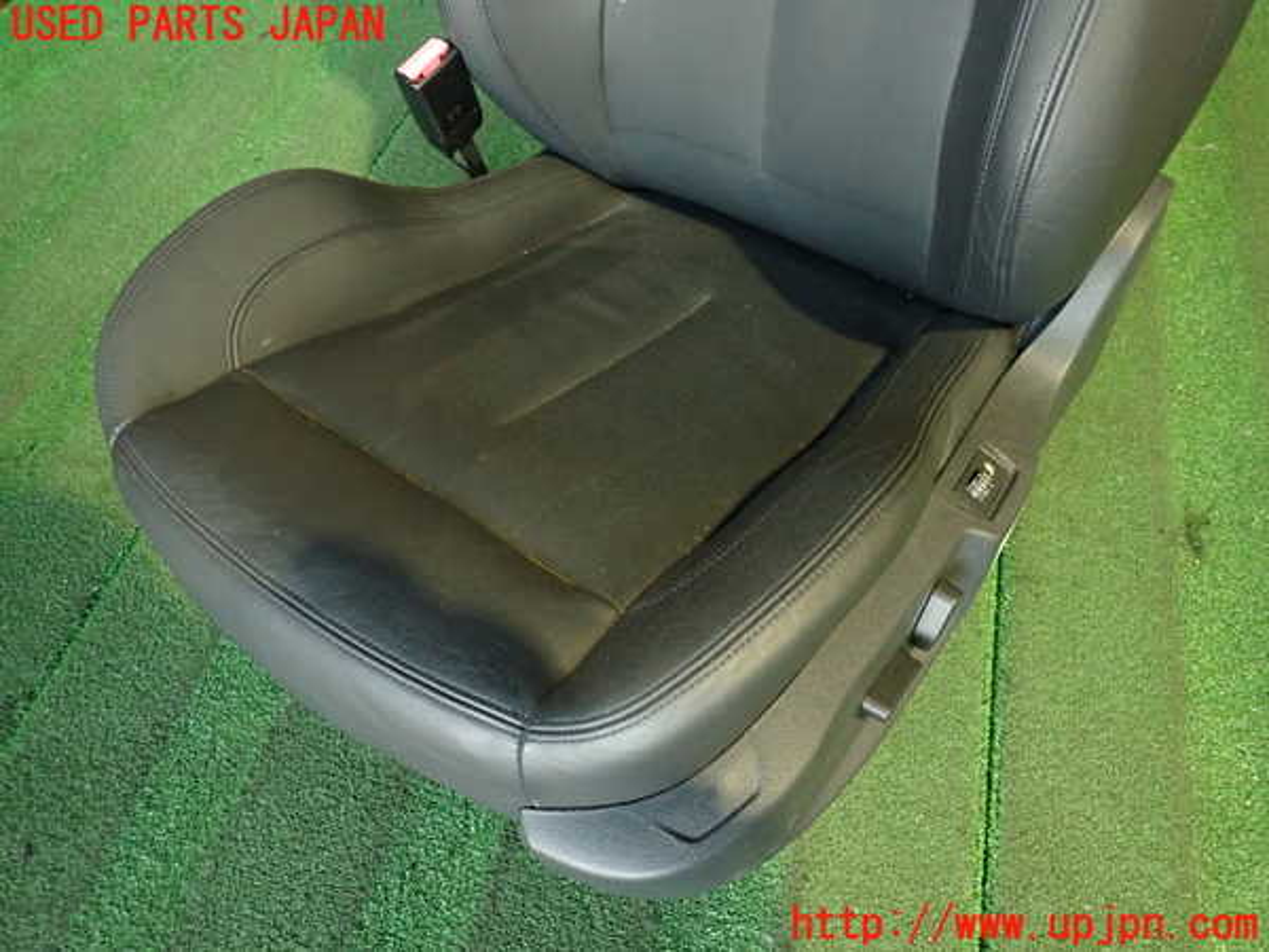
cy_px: 476
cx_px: 634
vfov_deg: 54.9
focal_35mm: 25
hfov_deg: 69.4
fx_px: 916
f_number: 2
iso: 800
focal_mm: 4.5
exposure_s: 1/30
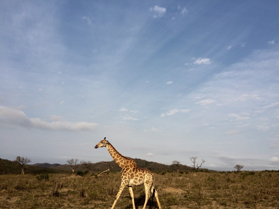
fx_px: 234
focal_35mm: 29
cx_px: 140
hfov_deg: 61.7
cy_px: 104
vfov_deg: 48.2
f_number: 2.2
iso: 32
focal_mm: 4.15
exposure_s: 1/2415
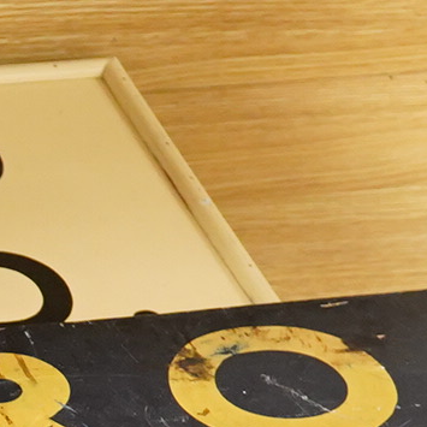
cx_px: -379
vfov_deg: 8.2
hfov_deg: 7.9
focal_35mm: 212
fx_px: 2959
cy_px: 491
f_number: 7.1
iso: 2500
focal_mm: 30
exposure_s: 1/160
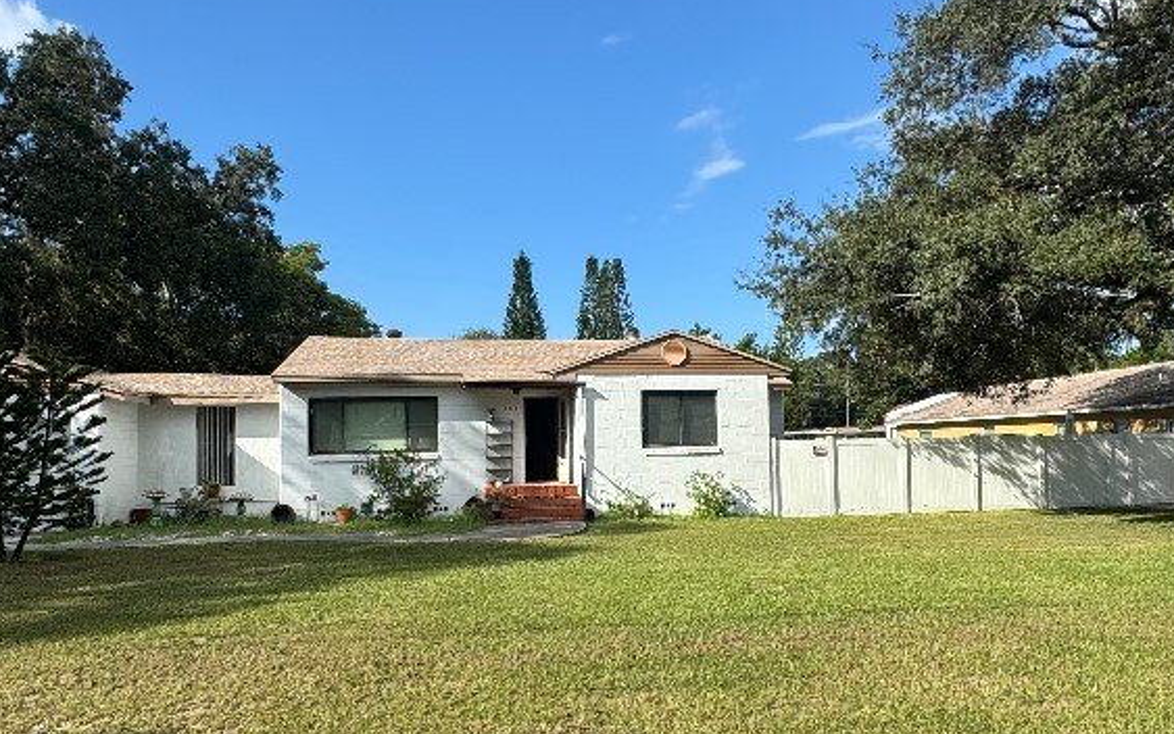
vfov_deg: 46.0
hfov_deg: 68.3
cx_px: 632
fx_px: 864
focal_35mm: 27
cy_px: 402
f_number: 2.2
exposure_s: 1/1637
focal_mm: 2.22
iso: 50
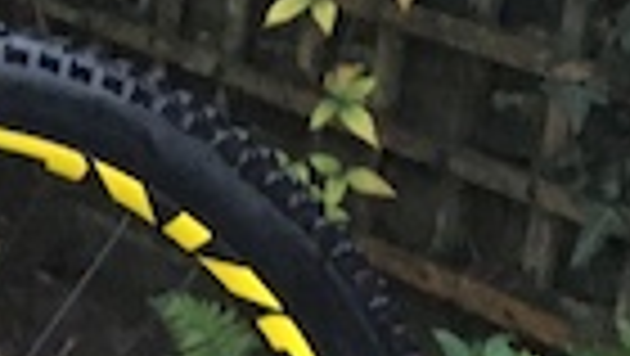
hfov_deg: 10.0
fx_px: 3026
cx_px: -999
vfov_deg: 6.7
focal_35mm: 181
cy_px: 45
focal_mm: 4.15
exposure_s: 1/33
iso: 200
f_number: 2.2
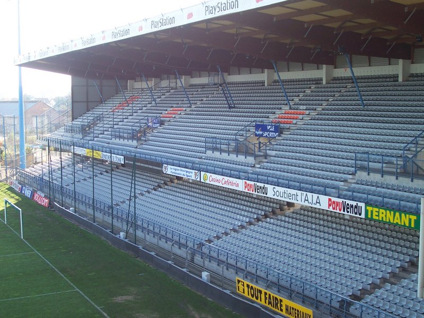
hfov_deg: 36.2
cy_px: 159
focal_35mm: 53
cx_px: 212
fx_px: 649
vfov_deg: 27.5
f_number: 3.4
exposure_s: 1/180
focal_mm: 8.6
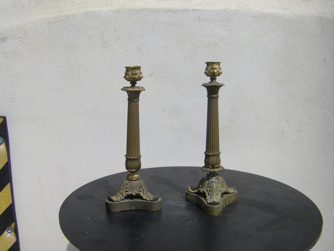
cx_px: 167
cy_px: 126
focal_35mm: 38
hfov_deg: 49.0
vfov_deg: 37.7
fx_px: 367
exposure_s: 1/320
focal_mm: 6.3
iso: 64
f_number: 7
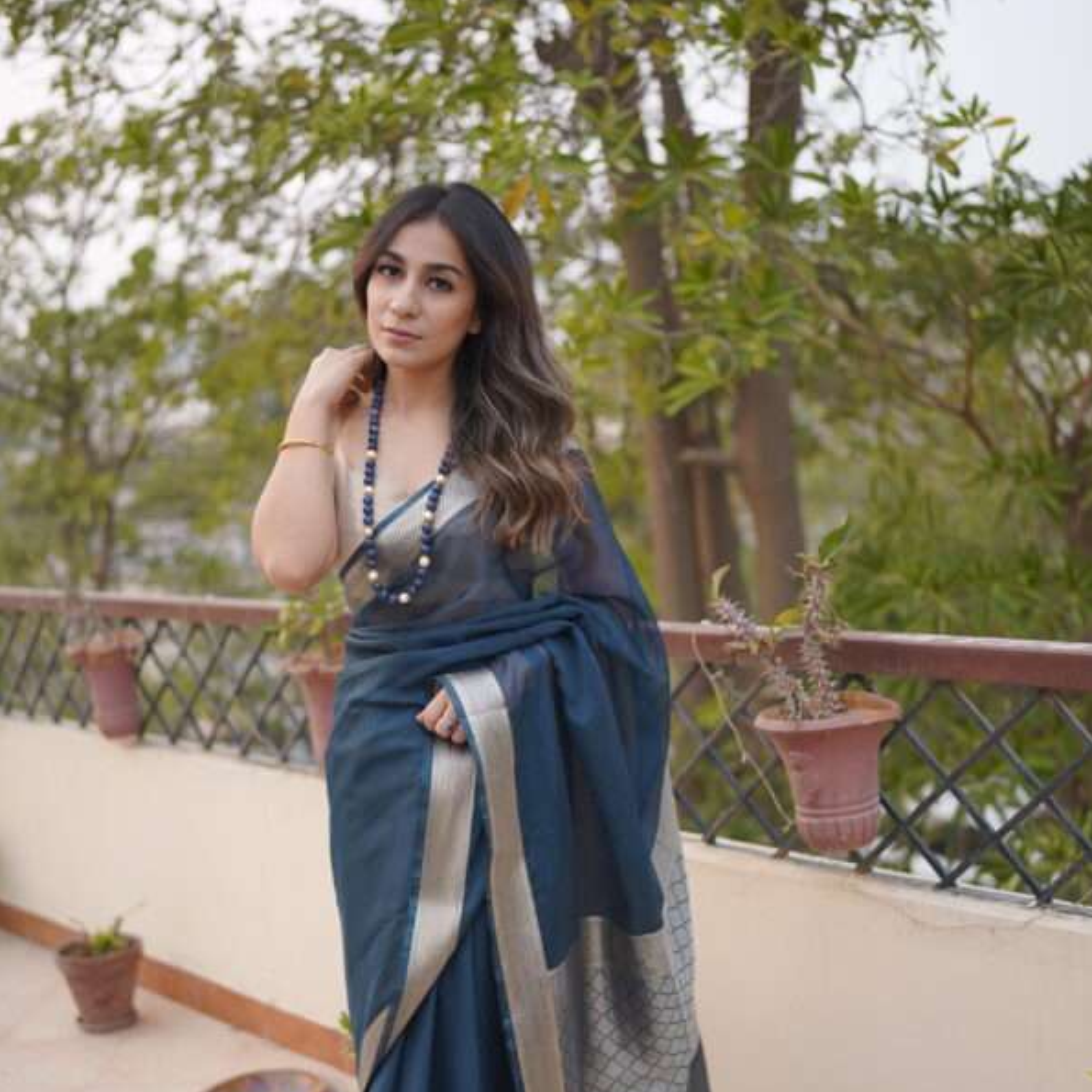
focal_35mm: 45
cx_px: 547
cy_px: 705
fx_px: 1606
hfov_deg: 37.6
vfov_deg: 37.2
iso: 320
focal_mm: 35
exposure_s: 1/500
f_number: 1.4
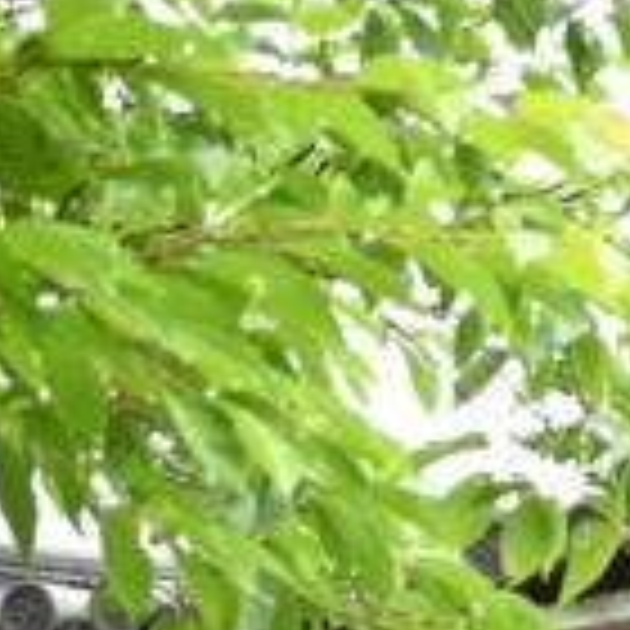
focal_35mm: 254
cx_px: 2074
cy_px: 1208
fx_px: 5230
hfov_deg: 6.2
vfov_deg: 6.7
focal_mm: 41
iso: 100
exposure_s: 1/50
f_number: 4
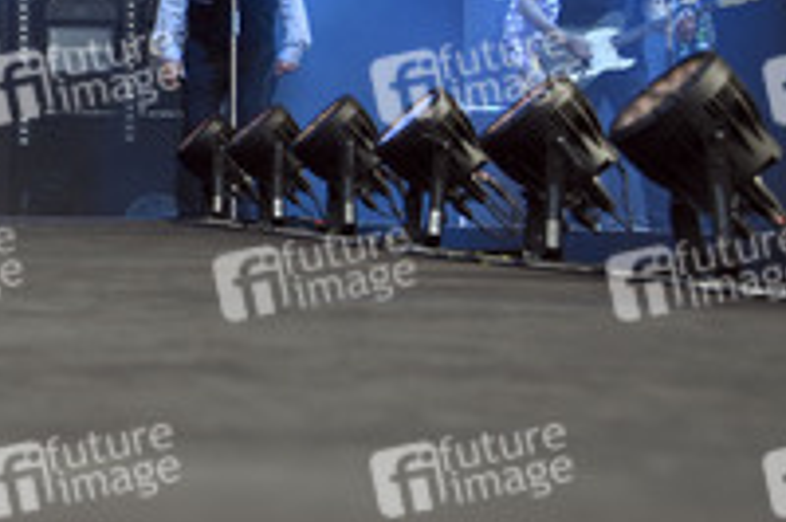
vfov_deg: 7.7
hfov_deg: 11.6
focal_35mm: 176
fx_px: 3839
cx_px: -26
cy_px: -20
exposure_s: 1/320
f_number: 5.6
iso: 640
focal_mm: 78
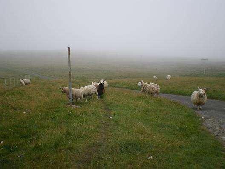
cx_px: 112
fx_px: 247
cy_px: 84
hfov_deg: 49.0
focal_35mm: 38
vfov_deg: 37.7
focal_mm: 6.3
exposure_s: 1/200
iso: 64
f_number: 4.6
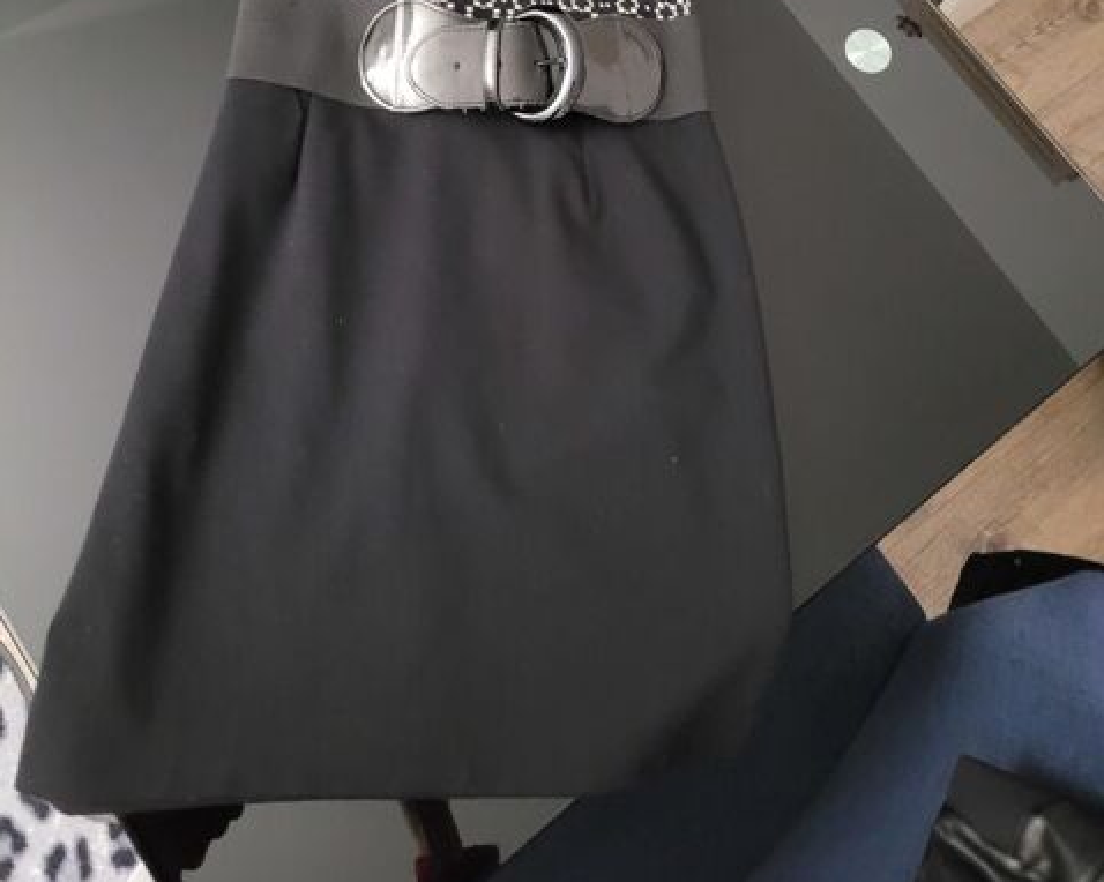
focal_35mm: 34
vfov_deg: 42.2
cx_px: 552
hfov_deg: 52.9
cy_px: 238
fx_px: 1110
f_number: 1.8
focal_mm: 5.4
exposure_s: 1/17
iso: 1250
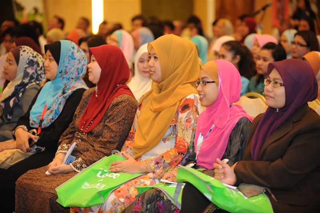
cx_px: 160
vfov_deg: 13.0
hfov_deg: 19.5
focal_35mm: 105
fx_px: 933
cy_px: 106
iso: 1000
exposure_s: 1/50
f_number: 2.8
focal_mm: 105
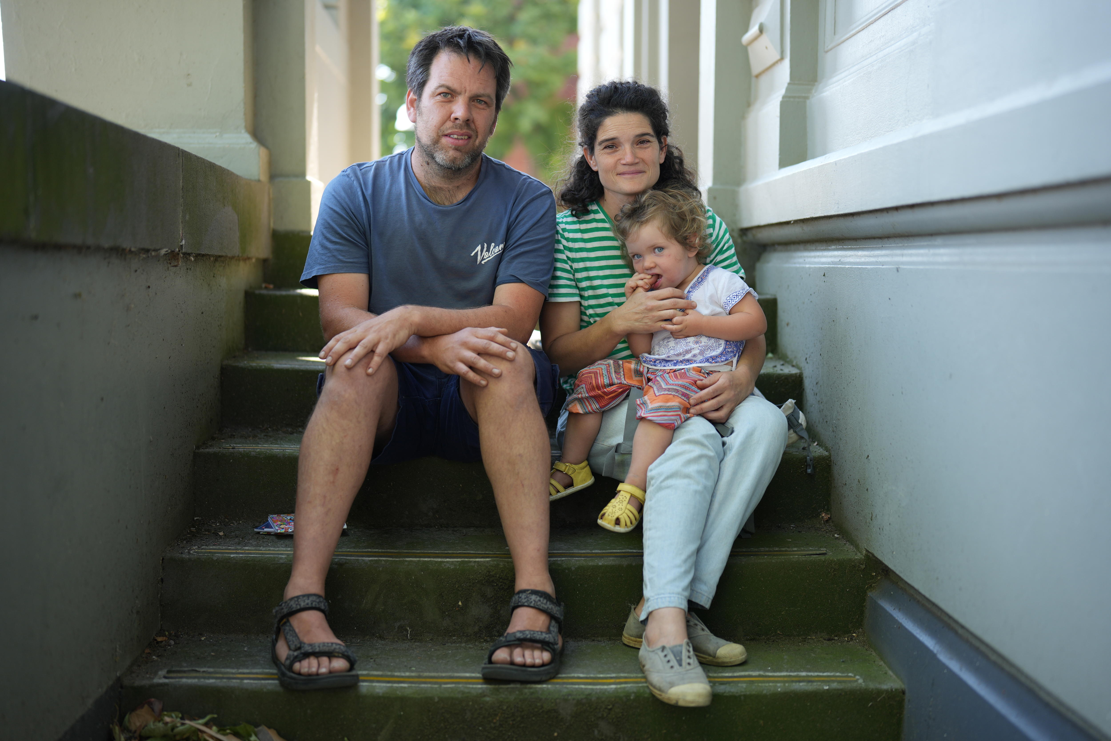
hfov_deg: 39.6
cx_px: 556
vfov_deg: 27.0
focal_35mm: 50
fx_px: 1543
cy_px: 370
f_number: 1.4
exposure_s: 1/400
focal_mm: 50
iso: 100
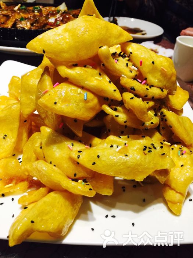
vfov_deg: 61.7
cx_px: 96
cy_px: 129
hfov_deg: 48.2
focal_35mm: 29
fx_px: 216
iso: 32
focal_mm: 4.15
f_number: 2.2
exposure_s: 1/30
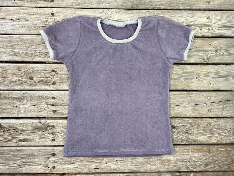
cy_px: 88
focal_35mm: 26
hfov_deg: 67.3
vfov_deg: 53.1
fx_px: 176
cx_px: 117
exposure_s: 1/100
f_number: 1.6
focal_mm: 5.1
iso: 80
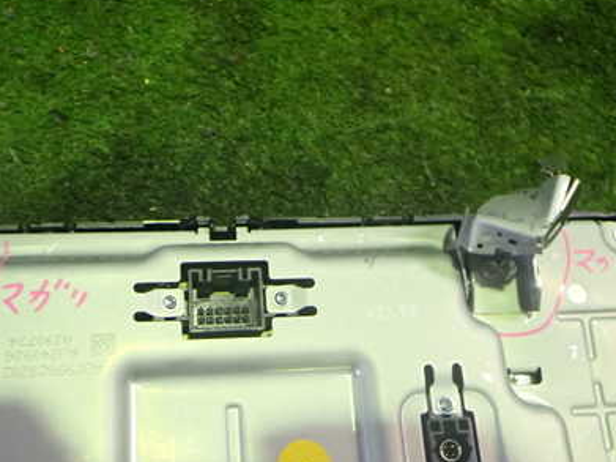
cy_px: 205
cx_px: 269
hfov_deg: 41.2
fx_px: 818
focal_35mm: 46
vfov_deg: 31.5
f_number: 2.3
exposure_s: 1/30
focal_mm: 5.4
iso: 500
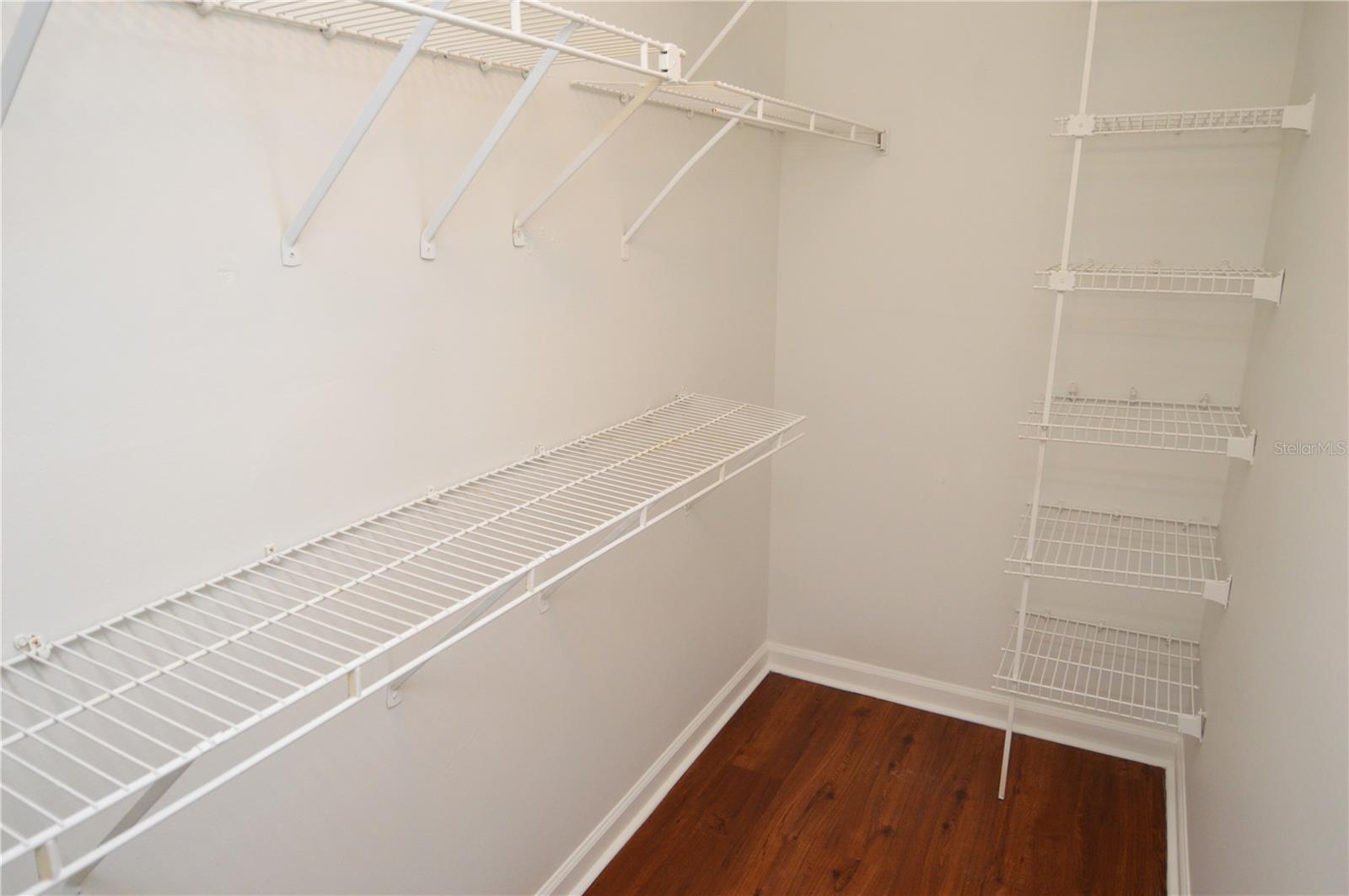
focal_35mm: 22
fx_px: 842
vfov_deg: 56.0
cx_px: 674
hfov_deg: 77.4
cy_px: 448
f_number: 4
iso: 720
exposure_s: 1/60
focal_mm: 15
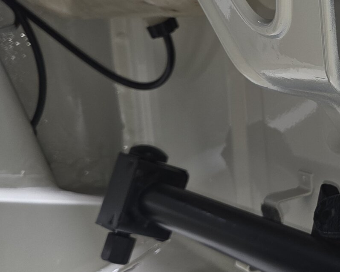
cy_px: 46
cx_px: 348
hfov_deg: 25.0
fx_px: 725
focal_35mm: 72
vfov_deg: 21.0
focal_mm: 5.4
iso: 500
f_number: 1.8
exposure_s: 1/60
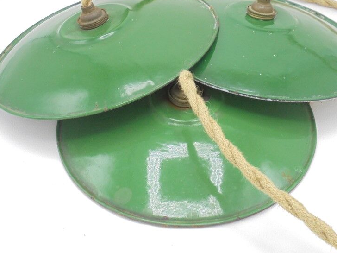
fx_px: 458
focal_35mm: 47
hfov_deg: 40.4
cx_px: 183
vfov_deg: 30.8
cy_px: 105
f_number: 4.2
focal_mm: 6.9
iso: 100
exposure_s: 1/30
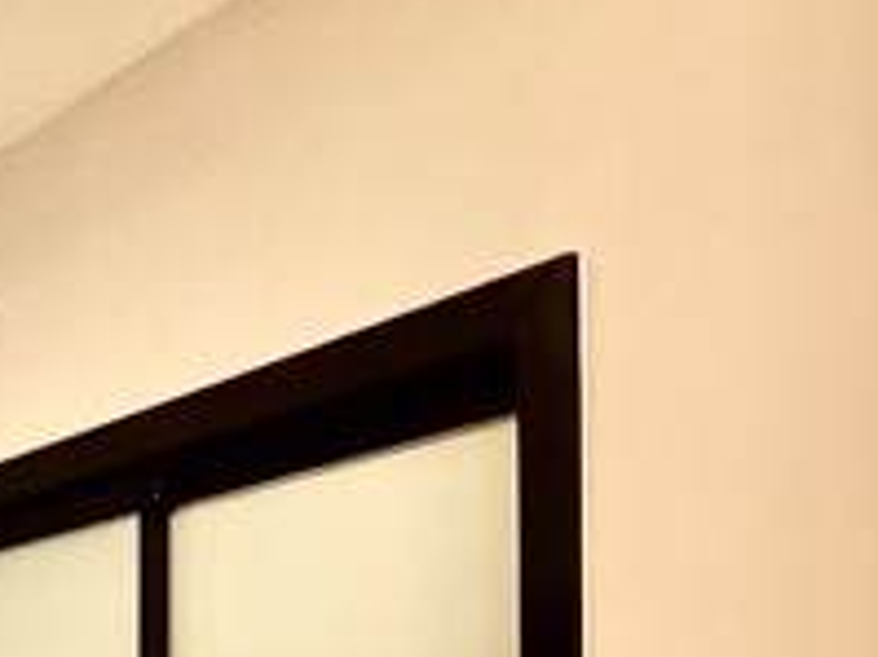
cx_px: -525
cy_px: 847
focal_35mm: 67
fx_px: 1698
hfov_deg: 22.4
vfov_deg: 20.1
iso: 500
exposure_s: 1/60
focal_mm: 1.57
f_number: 1.8
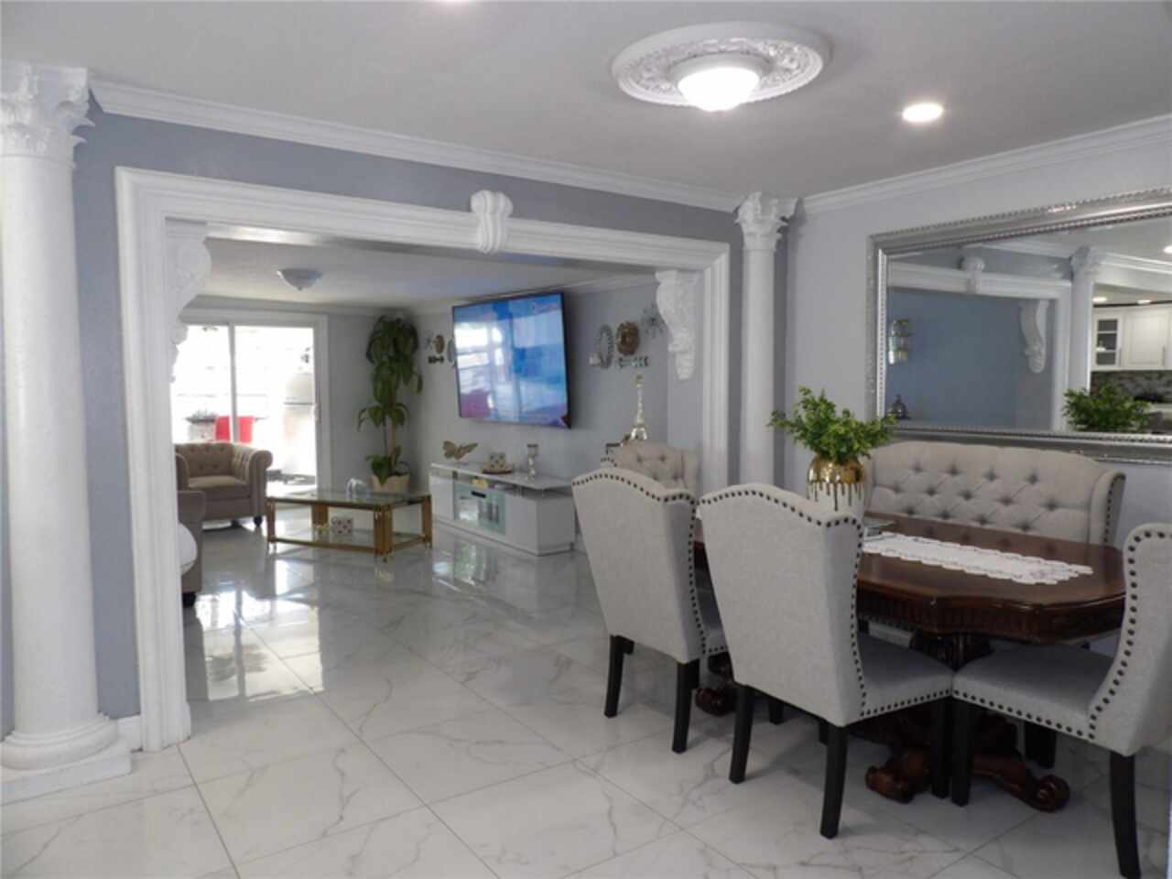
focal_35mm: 24
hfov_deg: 71.6
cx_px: 586
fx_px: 813
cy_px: 440
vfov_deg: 56.8
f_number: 3.2
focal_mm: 4.3
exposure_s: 1/33
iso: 200
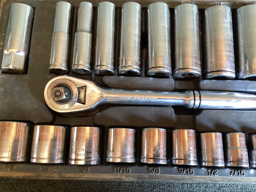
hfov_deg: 58.3
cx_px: 128
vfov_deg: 45.4
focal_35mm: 31
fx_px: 229
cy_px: 96
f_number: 2.4
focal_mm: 3.3
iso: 200
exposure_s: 1/50
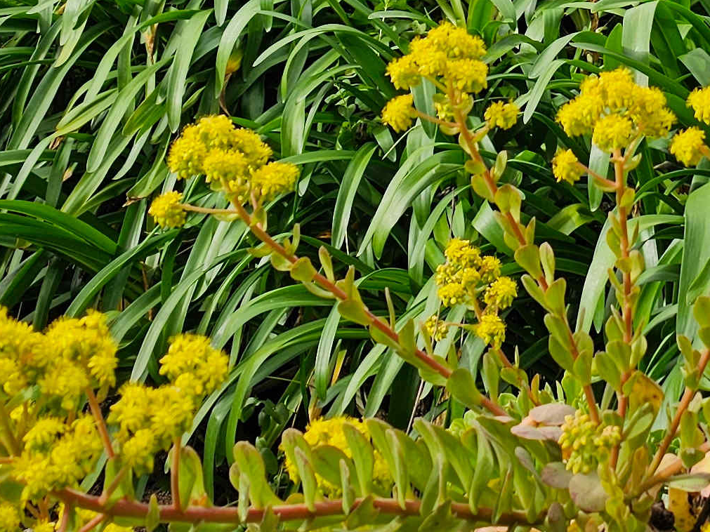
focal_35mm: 91
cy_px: -105
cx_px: 508
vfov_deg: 15.6
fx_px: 1866
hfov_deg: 21.4
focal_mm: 6.3
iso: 10
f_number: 1.7
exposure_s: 1/343
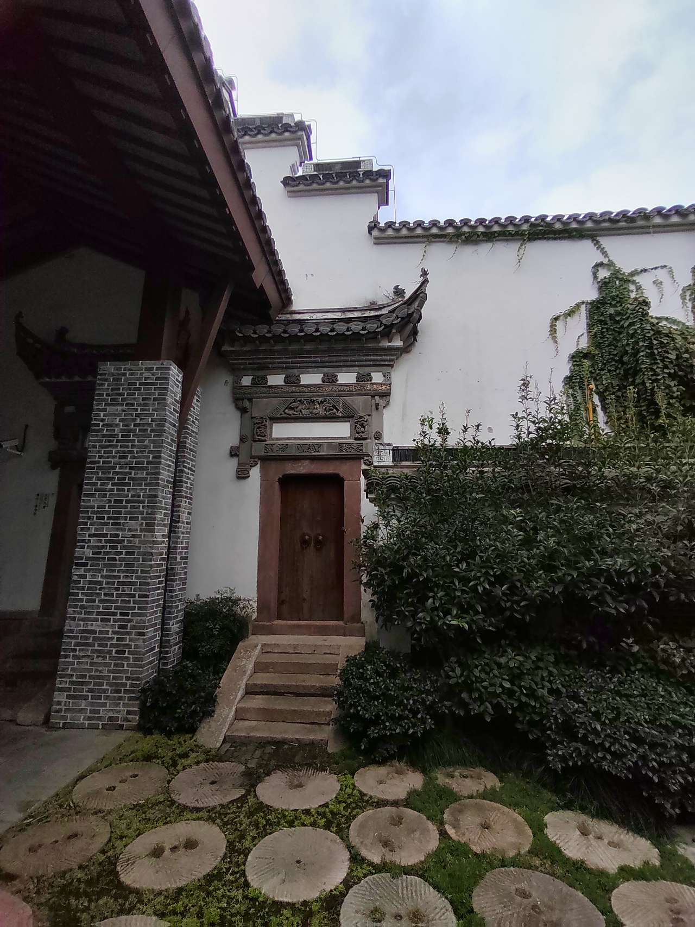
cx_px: 348
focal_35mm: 16
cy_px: 464
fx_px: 428
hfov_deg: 78.1
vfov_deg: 94.5
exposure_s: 1/1122
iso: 100
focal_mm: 1.68
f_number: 2.2
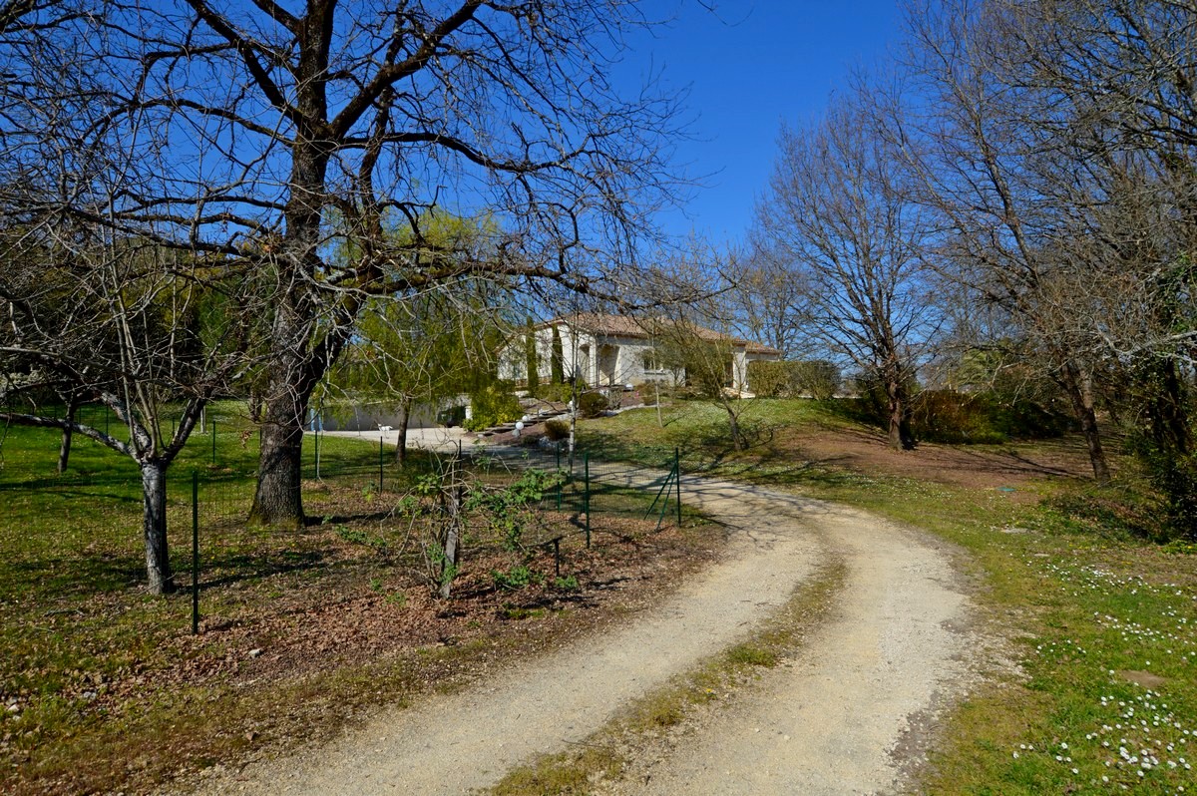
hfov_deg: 81.3
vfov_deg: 59.4
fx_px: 698
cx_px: 598
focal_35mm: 21
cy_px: 398
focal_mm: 14
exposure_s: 1/320
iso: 100
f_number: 9
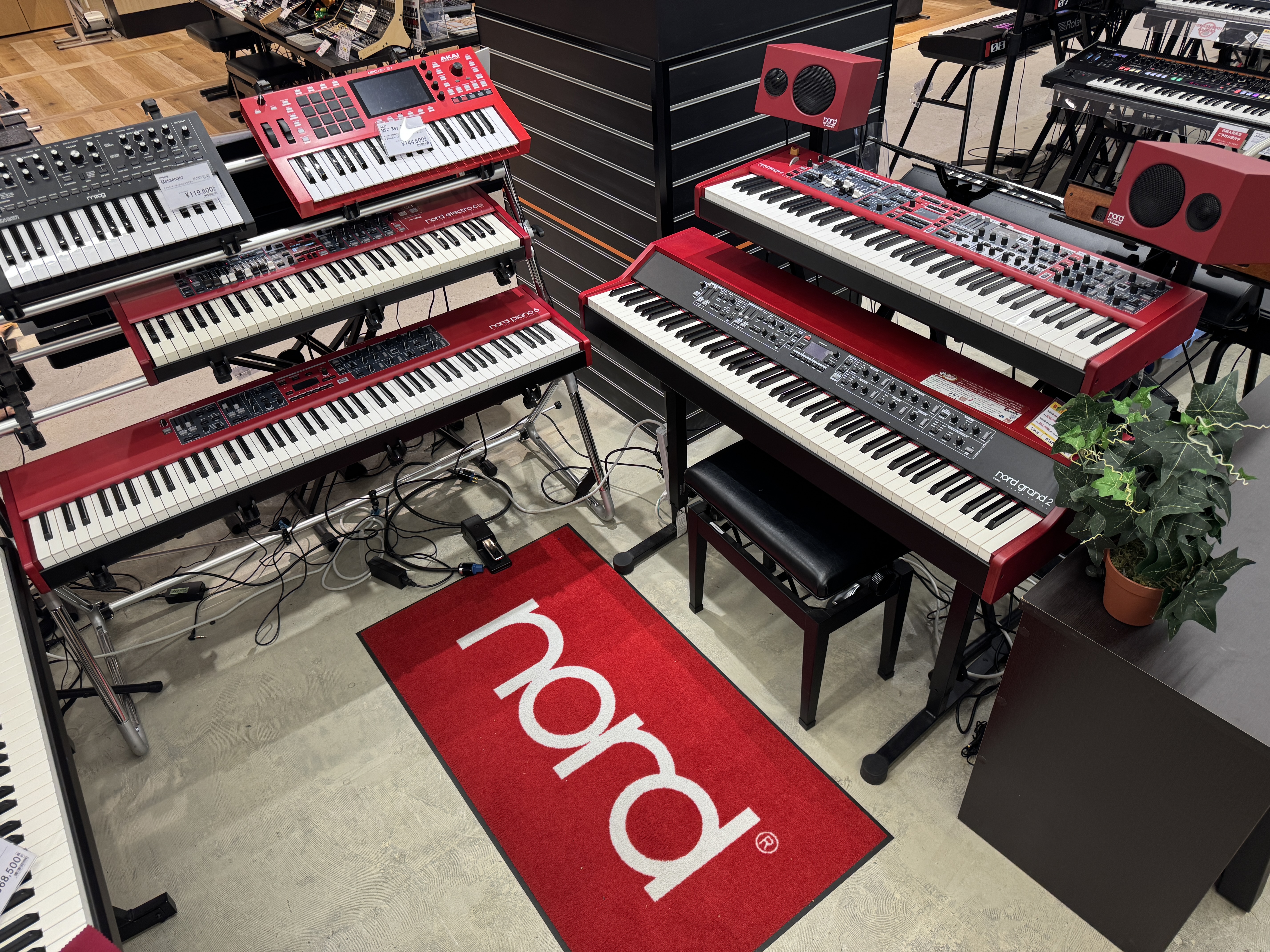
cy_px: 476
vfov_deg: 56.8
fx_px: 881
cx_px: 635
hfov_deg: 71.6
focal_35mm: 24
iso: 125
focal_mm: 6.76
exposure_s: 1/60
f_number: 1.78
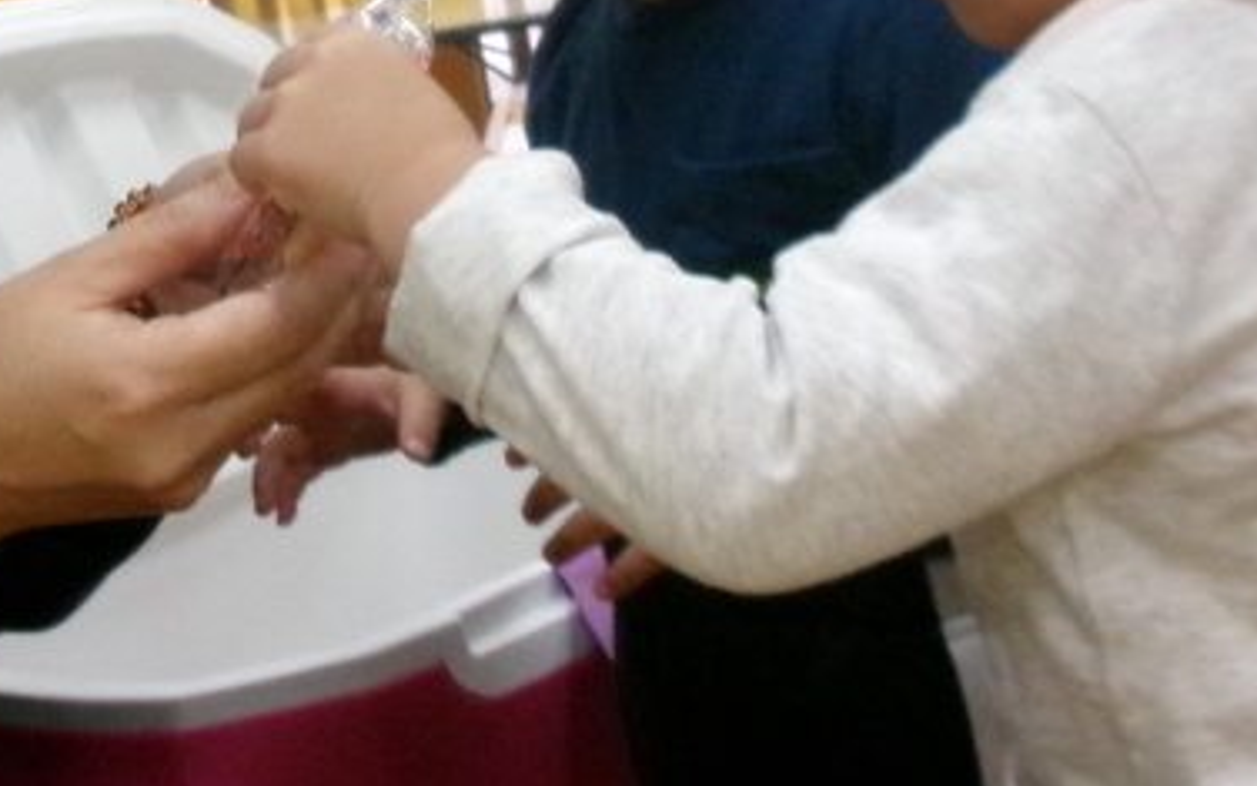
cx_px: 231
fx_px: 2706
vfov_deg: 15.8
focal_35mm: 79
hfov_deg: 25.6
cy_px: -201
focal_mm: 5.1
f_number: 3.9
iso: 800
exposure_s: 1/120
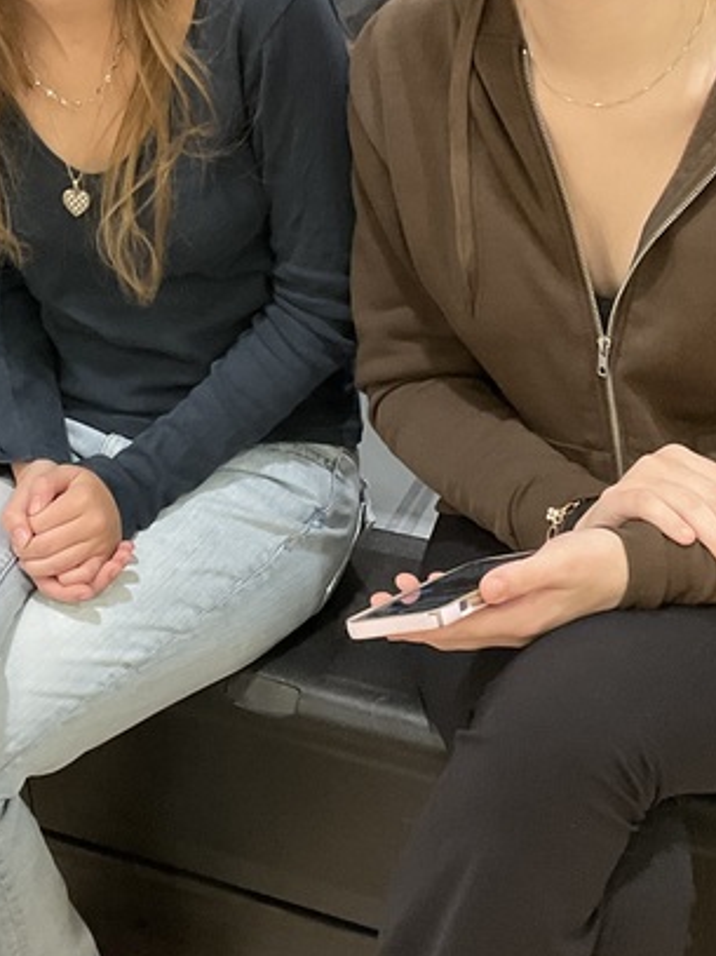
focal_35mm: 73
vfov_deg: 26.5
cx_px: 214
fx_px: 2014
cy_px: 305
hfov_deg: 20.1
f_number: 1.8
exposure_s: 1/60
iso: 100
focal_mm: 3
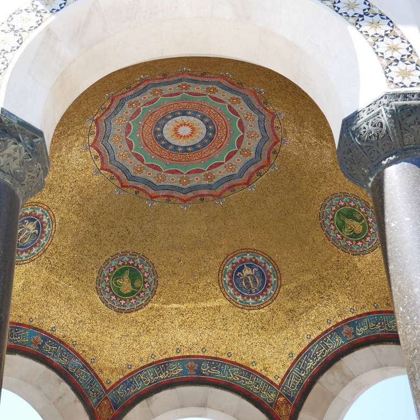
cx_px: 149
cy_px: 210
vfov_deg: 28.6
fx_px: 824
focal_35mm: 60
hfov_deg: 28.5
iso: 200
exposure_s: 1/125
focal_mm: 25
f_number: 5.6
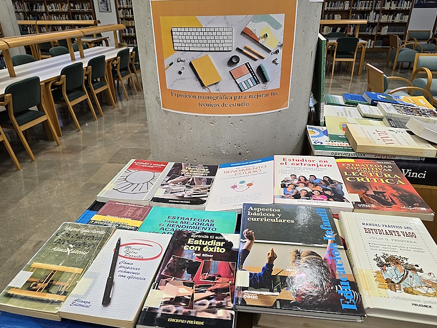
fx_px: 303
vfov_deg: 56.8
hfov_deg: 71.6
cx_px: 225
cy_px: 163
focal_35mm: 24
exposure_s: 1/100
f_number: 1.7
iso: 100
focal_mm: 6.3
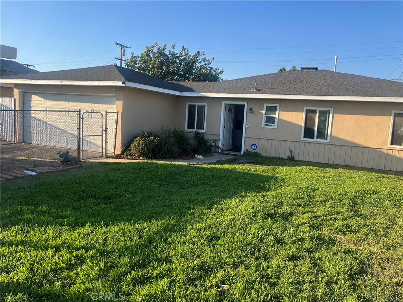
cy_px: 151
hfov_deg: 67.3
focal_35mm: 26
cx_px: 202
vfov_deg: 53.1
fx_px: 303
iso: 50
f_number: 1.6
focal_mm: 5.1
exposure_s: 1/1294
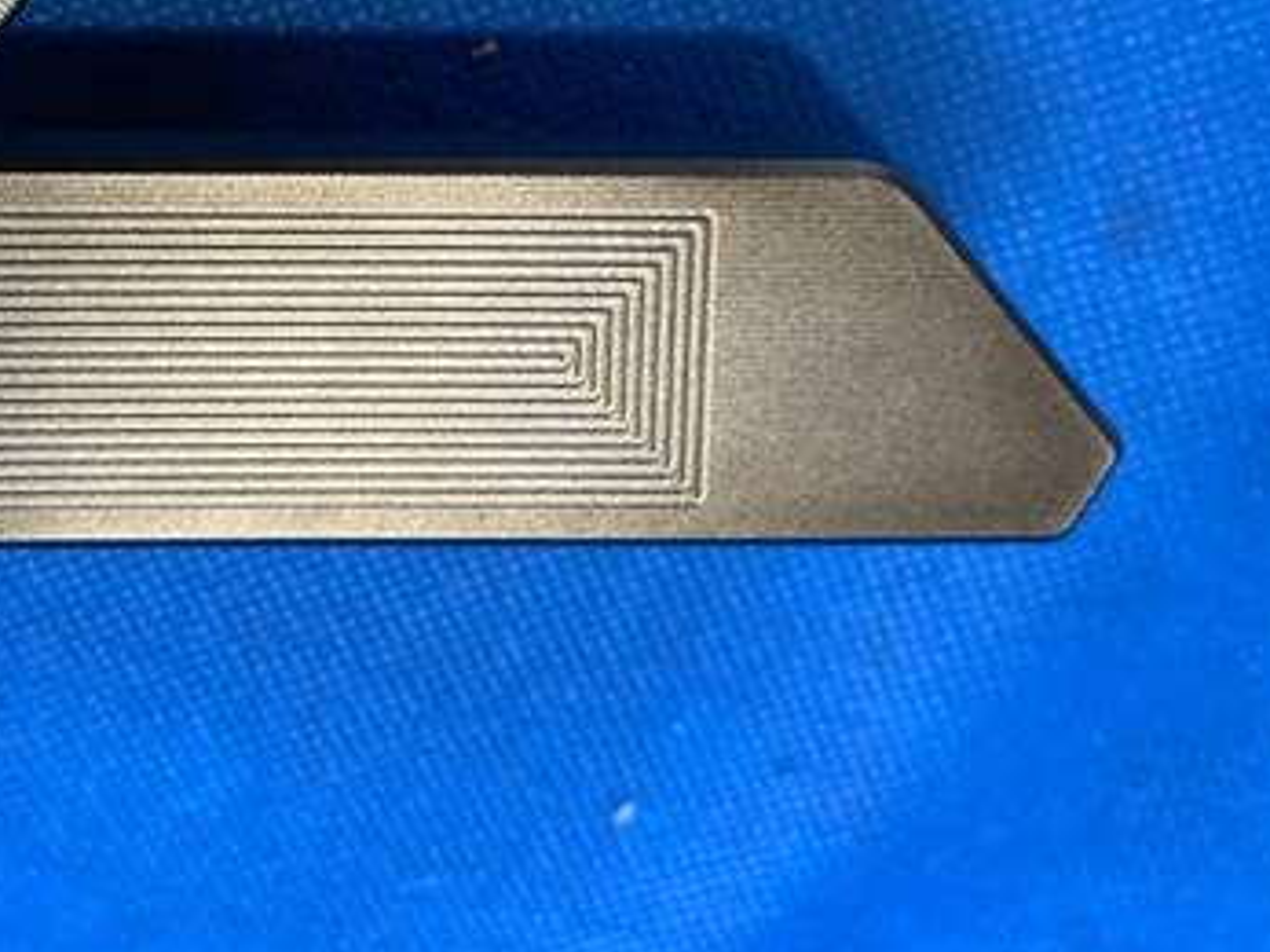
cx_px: 267
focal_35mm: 48
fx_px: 1760
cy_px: 84
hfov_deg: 38.3
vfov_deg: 29.0
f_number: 1.8
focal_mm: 4.25
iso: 100
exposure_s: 1/60
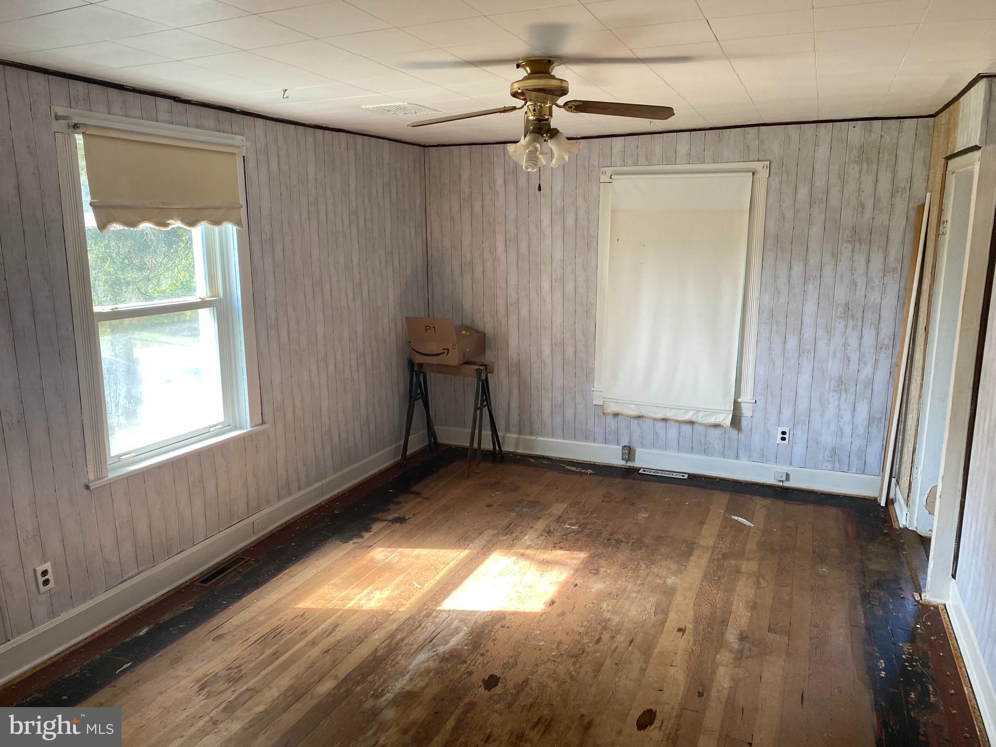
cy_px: 374
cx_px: 498
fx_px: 748
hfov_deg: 67.3
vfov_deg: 53.1
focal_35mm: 26
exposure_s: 1/121
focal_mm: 4.25
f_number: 1.8
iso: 80
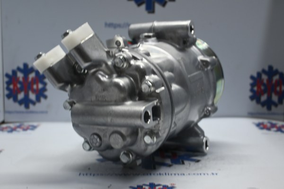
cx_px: 142
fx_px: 402
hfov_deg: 38.9
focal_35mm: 51
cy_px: 94
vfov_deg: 26.5
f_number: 5
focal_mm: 34
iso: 500
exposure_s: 1/50
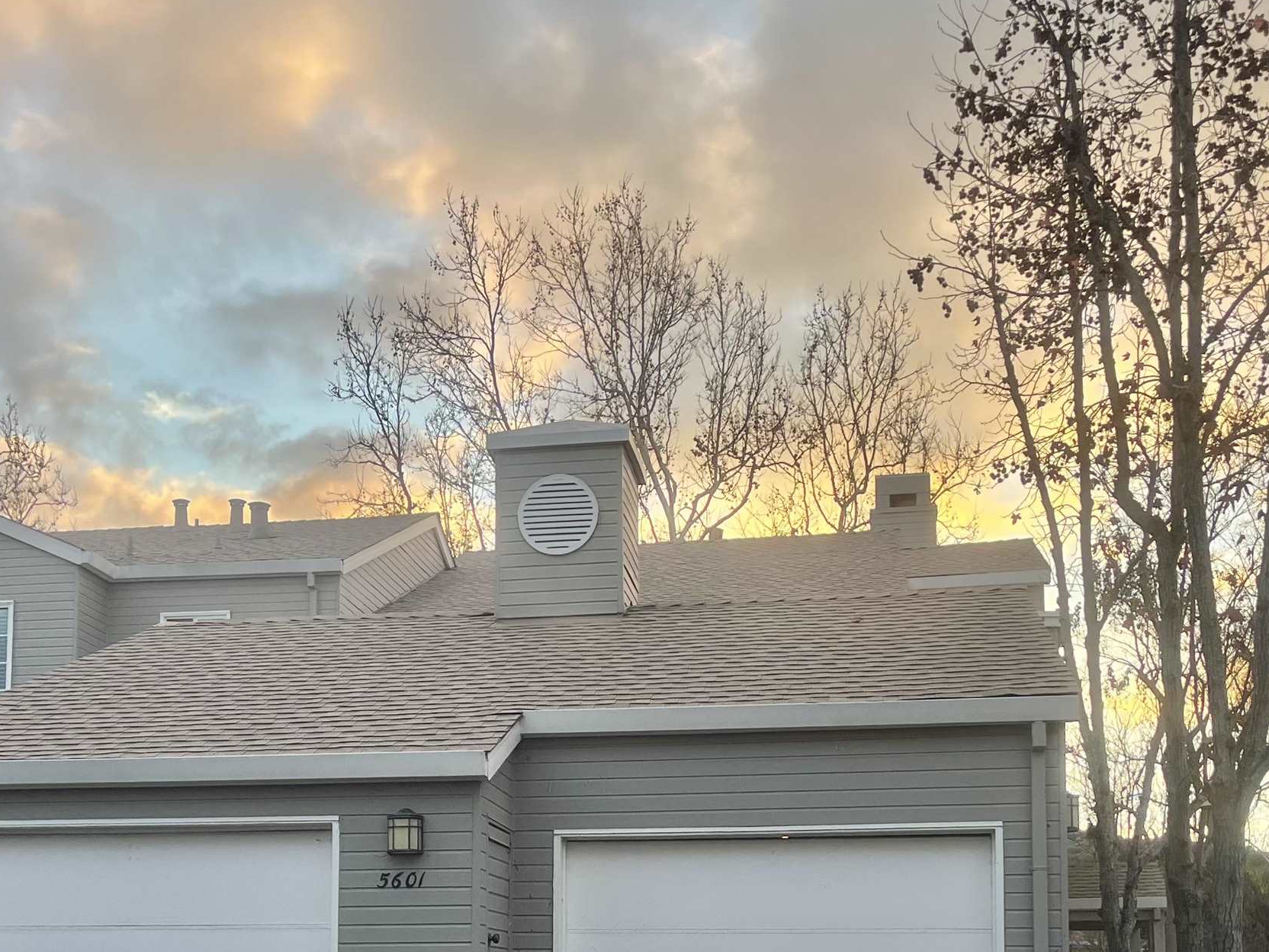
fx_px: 1760
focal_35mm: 48
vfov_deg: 29.2
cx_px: 533
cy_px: 837
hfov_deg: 39.5
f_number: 1.6
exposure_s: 1/375
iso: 50
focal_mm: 5.1
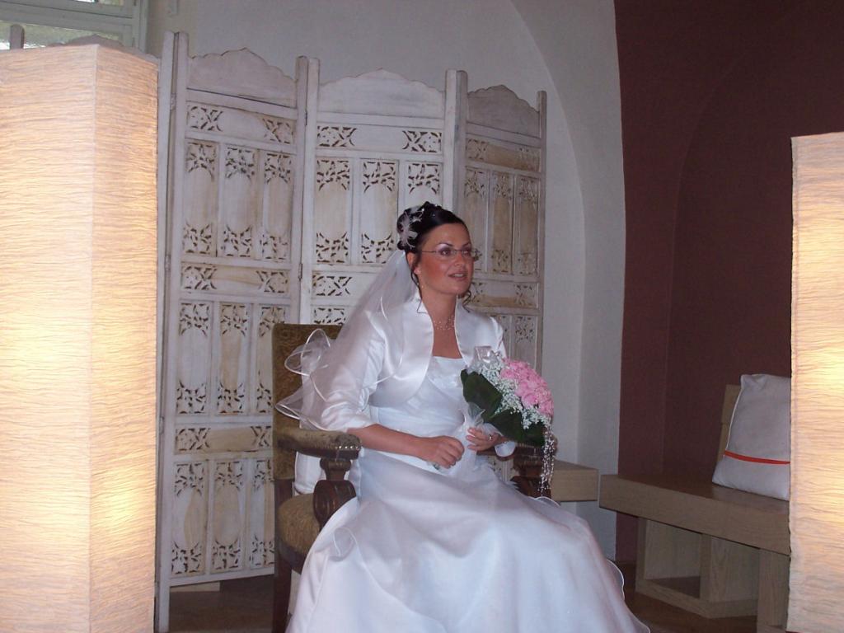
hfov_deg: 32.7
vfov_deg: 24.8
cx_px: 422
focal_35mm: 59
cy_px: 316
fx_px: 1439
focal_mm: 9.8
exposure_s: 1/60
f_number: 3.2
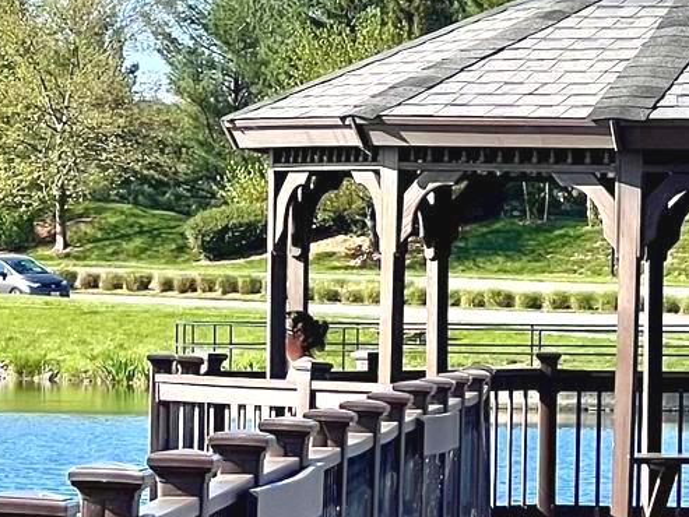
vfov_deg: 4.6
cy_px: 394
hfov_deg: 6.2
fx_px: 6371
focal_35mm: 320
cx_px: 741
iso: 32
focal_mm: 9
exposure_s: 1/649
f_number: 2.8
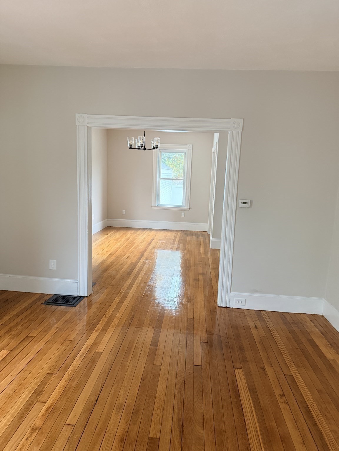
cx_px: 170
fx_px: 313
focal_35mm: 24
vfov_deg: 71.6
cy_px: 226
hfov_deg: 56.8
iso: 400
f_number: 1.78
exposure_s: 1/60
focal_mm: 6.76
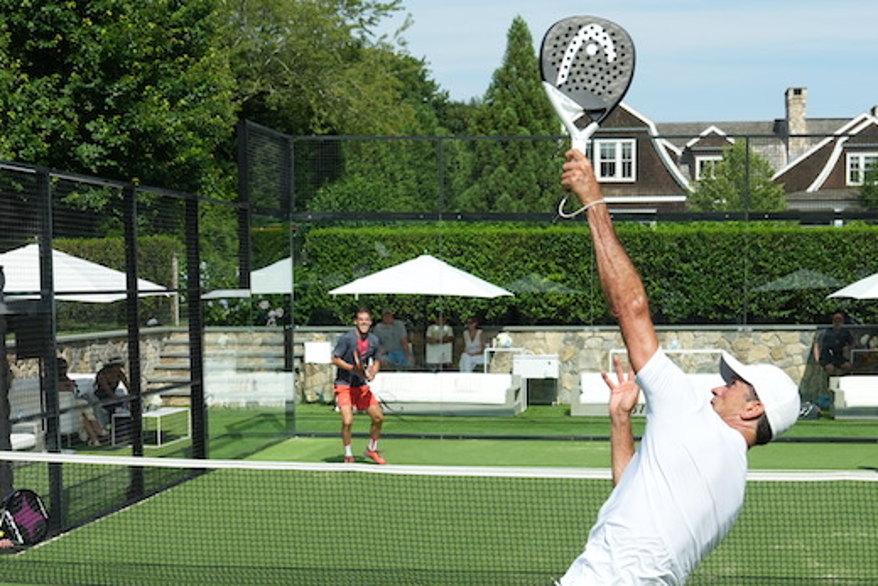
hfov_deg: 32.8
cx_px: 523
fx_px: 1488
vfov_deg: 22.0
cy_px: 465
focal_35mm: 61
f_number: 4.5
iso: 500
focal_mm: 31
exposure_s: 1/3200
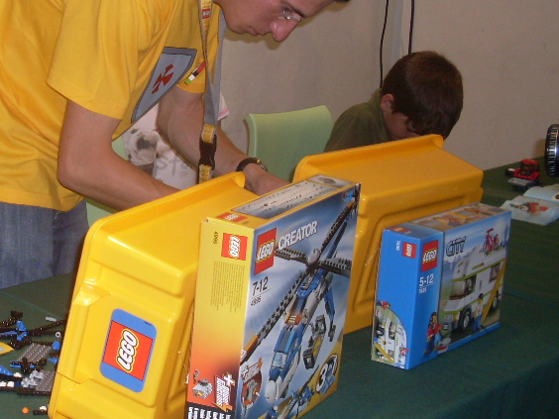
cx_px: 62
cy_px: 168
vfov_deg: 21.3
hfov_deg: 27.2
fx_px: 1114
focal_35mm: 69
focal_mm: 6.3
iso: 100
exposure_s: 1/45
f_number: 2.8
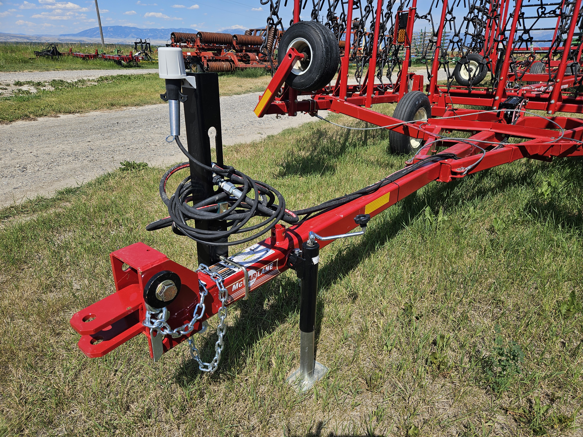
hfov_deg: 73.9
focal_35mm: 23
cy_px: 218
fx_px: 387
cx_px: 292
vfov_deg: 58.9
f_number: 1.8
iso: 25
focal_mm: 5.4
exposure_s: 1/2430
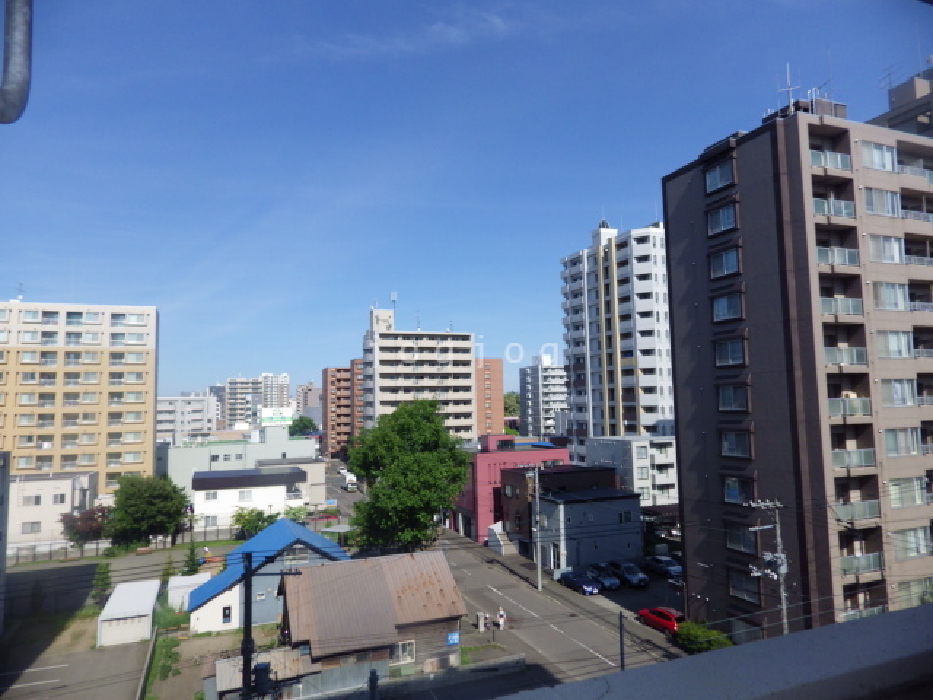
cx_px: 466
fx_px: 593
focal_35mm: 22
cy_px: 350
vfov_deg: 61.1
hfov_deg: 76.4
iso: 100
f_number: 9.7
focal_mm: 4
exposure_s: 1/160
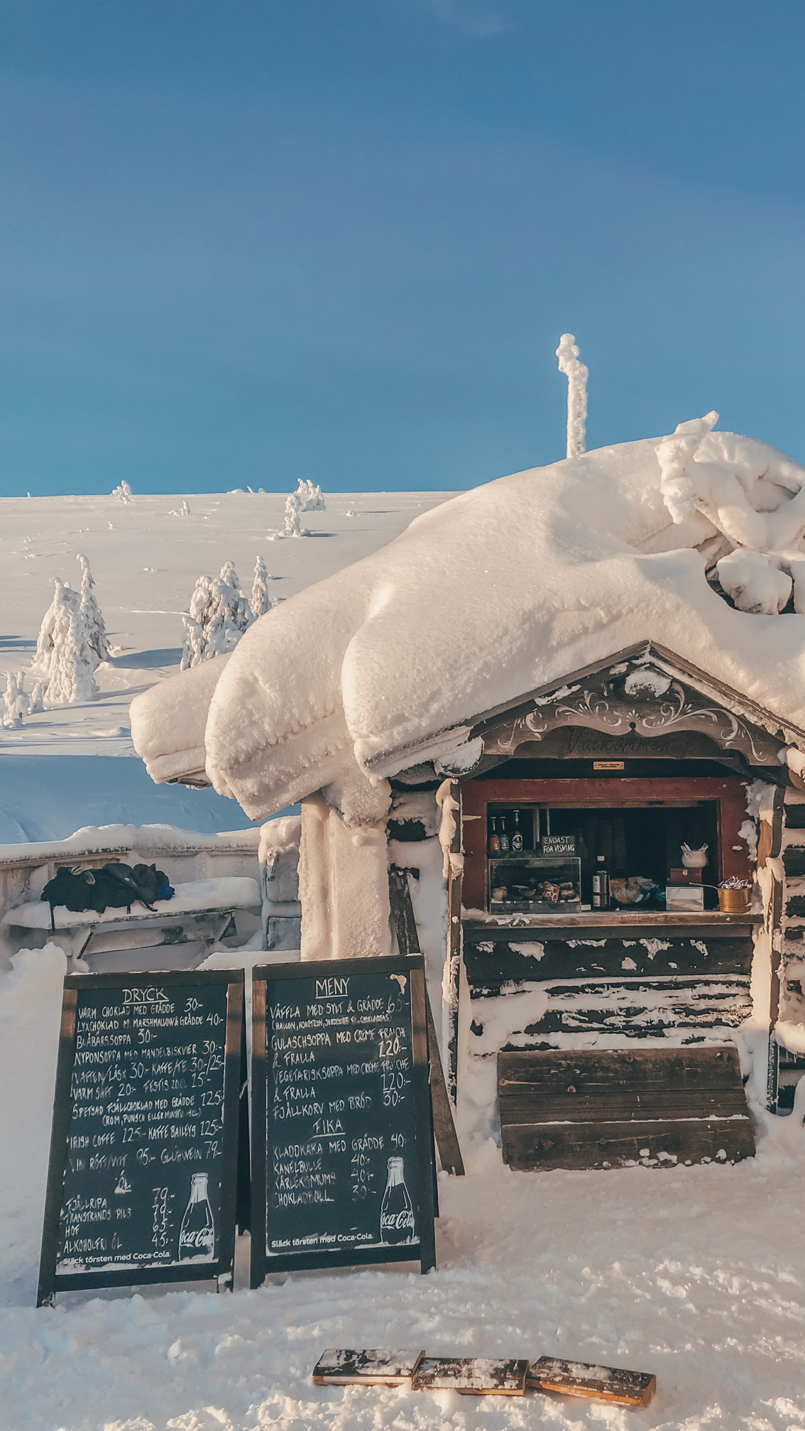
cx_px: 527
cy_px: 726
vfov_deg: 62.6
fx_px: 1176
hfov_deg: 37.4
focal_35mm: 31
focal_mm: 3.99
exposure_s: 1/1200
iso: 20
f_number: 1.8
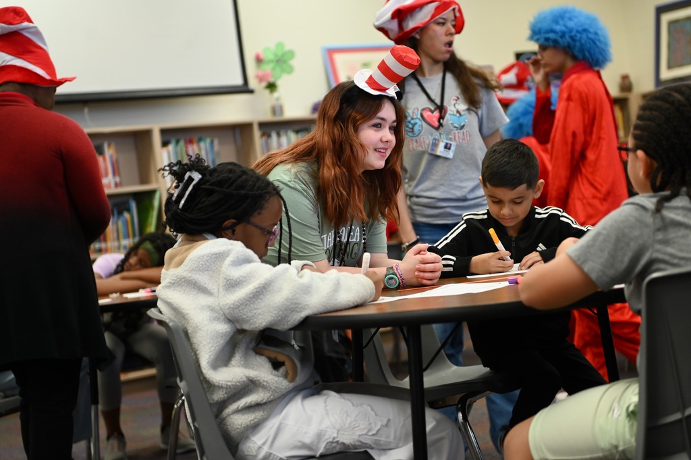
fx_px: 1342
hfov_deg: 28.9
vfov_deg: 19.4
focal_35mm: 70
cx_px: 346
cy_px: 230
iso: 1600
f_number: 2.8
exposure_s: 1/400
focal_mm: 70
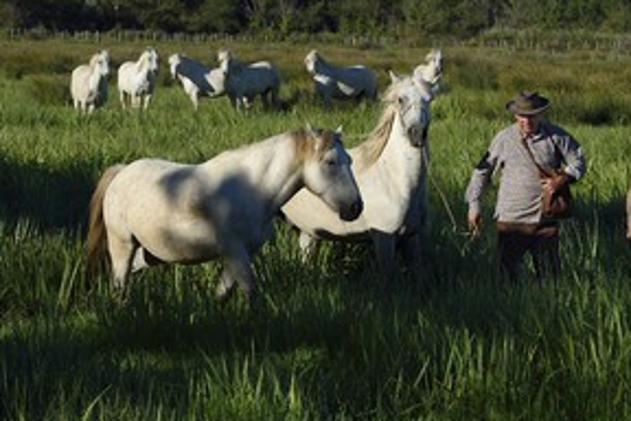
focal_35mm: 197
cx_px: 353
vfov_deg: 7.0
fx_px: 3453
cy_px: 178
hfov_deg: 10.4
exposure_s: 1/250
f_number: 13
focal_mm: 135
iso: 200
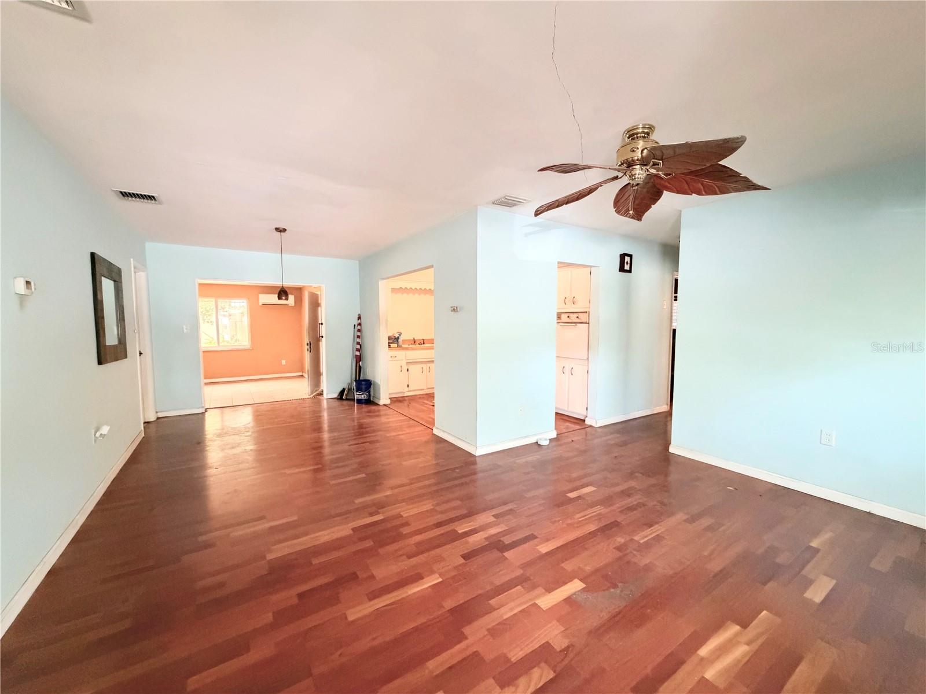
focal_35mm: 14
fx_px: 375
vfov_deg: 85.7
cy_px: 347
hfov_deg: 102.1
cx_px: 463
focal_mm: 2.22
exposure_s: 1/57
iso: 1250
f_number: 2.2
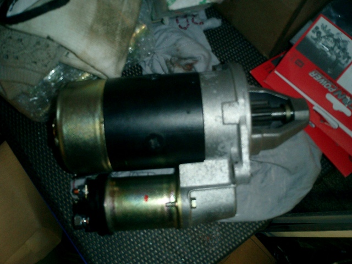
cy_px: 132
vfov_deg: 39.7
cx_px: 176
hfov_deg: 51.4
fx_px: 366
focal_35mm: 36
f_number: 3.2
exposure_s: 1/30
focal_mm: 7.5
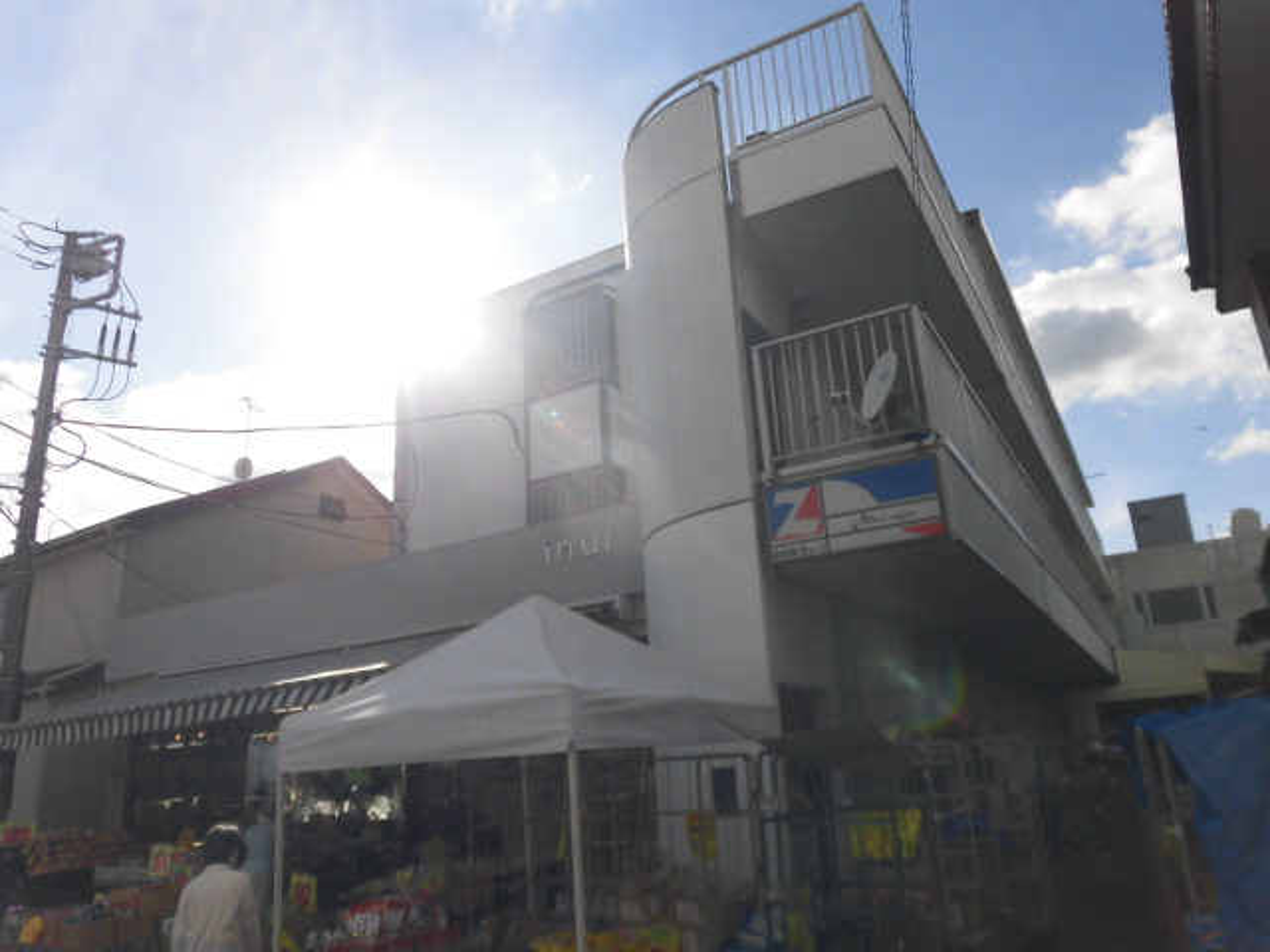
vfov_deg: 56.8
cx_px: 635
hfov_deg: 71.6
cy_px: 476
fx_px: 881
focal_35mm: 24
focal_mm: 4.3
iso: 100
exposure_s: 1/400
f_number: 7.8
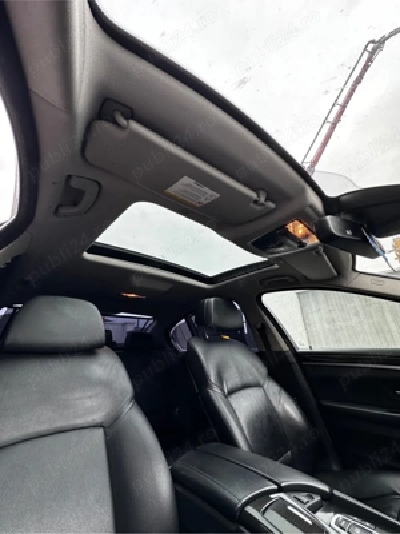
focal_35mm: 14
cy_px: 267
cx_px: 200
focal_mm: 2.22
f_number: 2.2
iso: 40
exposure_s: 1/135
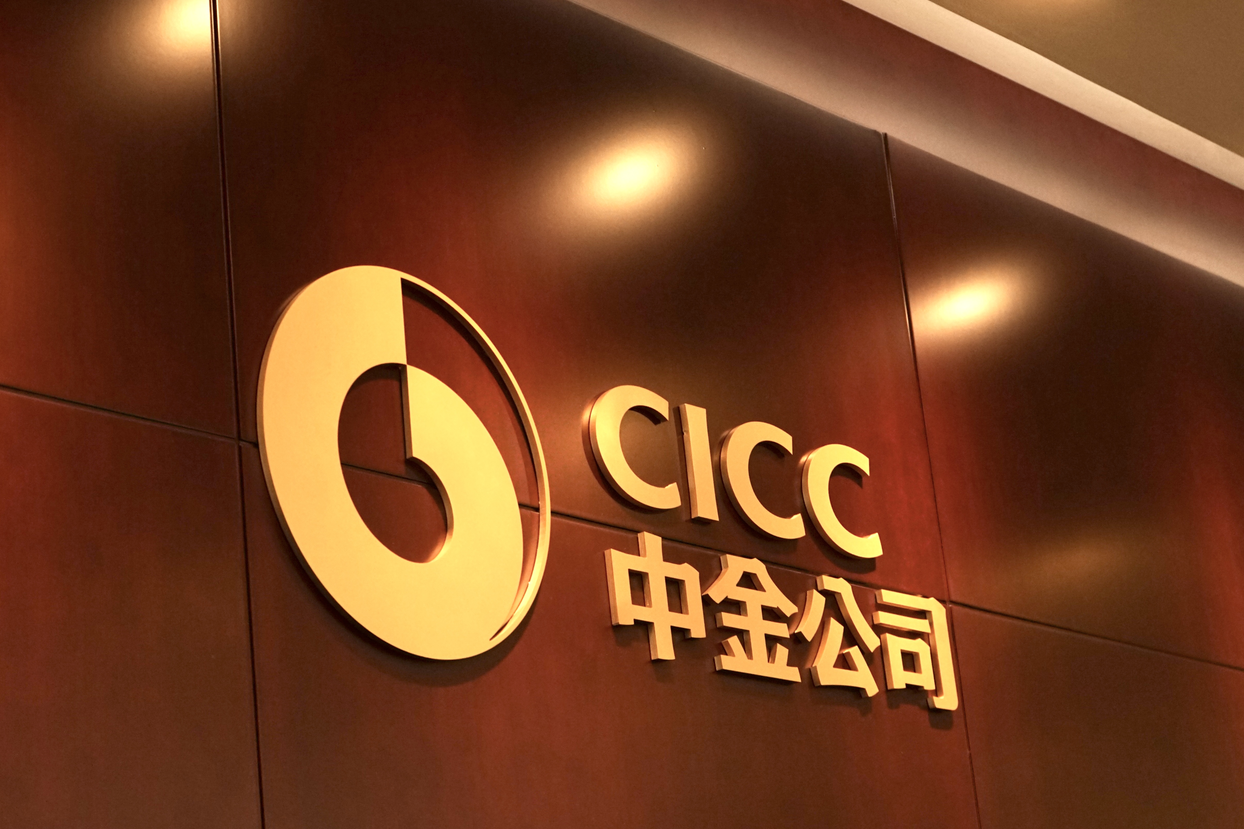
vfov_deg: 17.1
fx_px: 2764
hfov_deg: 25.4
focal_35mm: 80
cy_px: 455
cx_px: 597
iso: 1600
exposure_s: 1/90
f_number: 5.6
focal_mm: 64
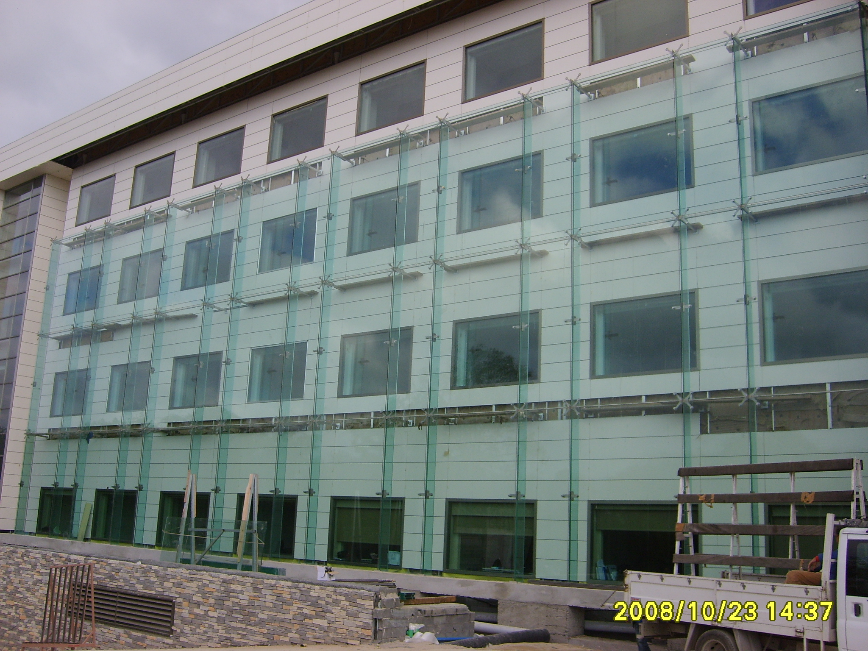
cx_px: 434
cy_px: 326
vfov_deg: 40.7
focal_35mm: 35
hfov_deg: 52.6
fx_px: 878
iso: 50
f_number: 2.8
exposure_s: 1/1000
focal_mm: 5.8
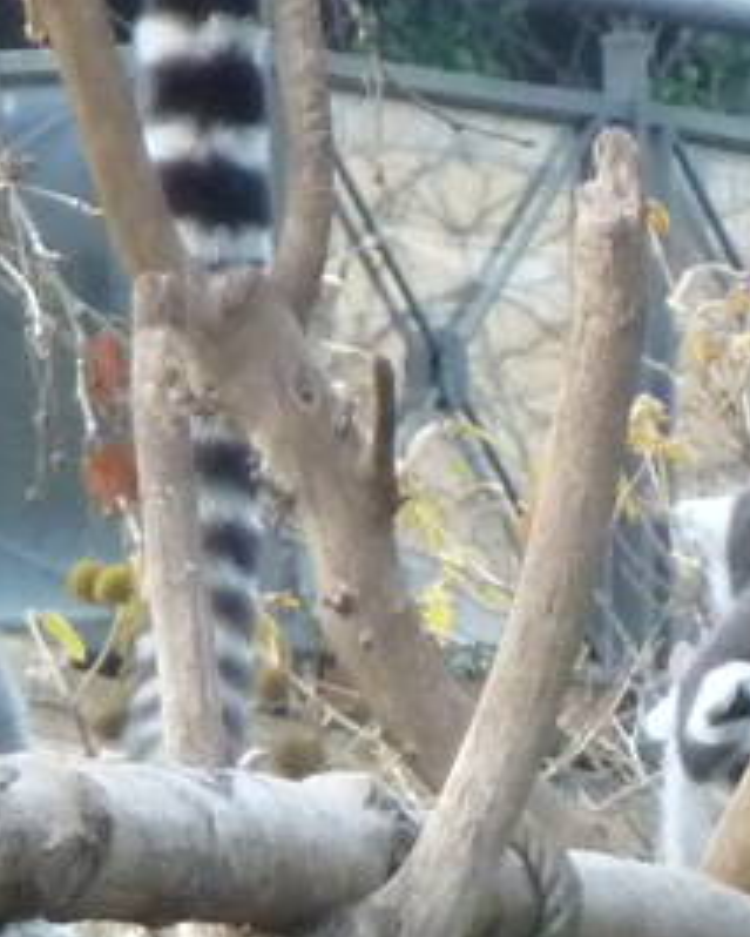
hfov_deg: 0.9
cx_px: 218
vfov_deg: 1.1
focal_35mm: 1762
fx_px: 48861
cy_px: 1402
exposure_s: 1/100
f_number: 4.9
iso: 400
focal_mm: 49.2
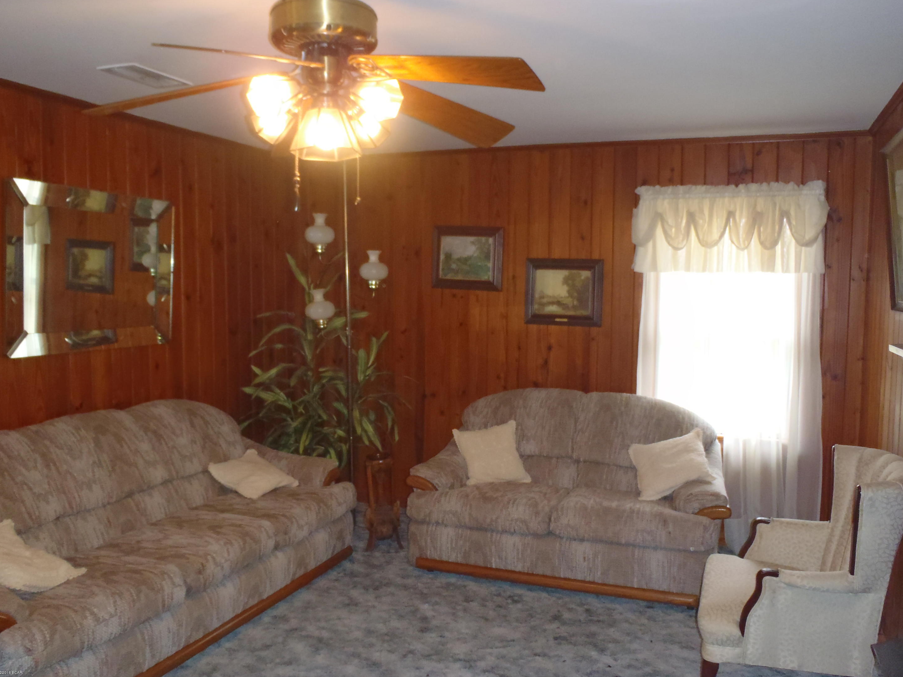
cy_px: 344
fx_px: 756
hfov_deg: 61.7
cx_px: 465
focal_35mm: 29
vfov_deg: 48.2
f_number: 3.9
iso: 250
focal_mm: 5
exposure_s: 1/30
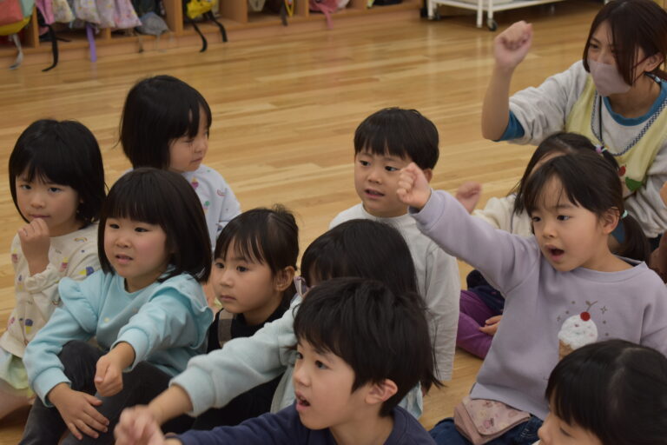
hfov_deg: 28.1
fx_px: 1334
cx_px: 334
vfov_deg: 18.9
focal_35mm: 72
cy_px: 222
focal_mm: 48
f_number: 5.3
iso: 400
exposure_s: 1/125
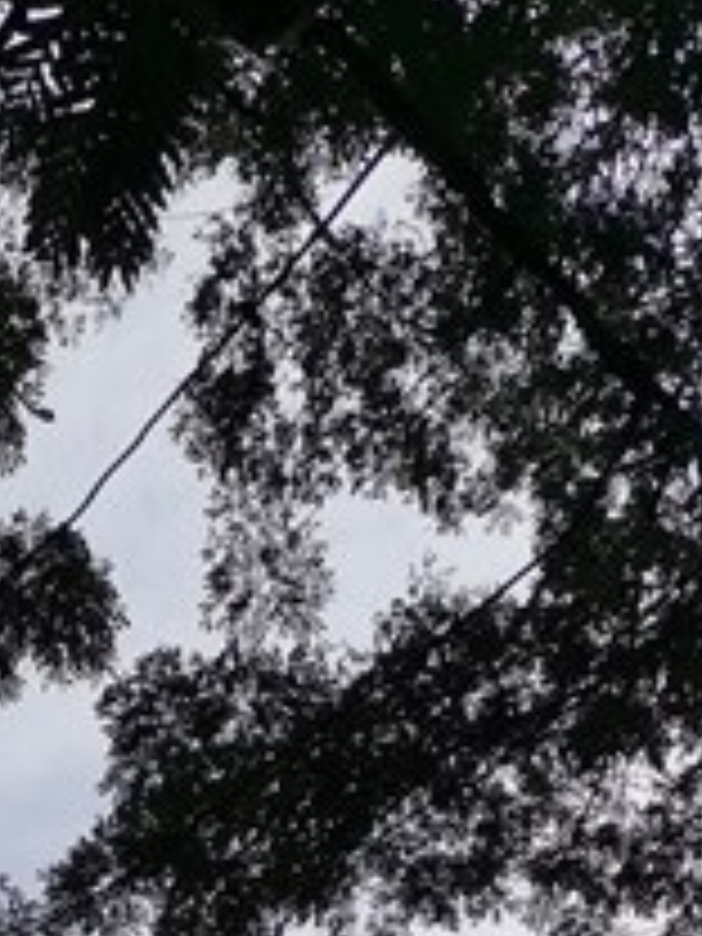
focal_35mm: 104
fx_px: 2812
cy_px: 1737
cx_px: -207
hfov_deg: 13.7
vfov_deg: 15.8
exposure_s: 1/3802
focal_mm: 3.95
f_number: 1.8
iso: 50
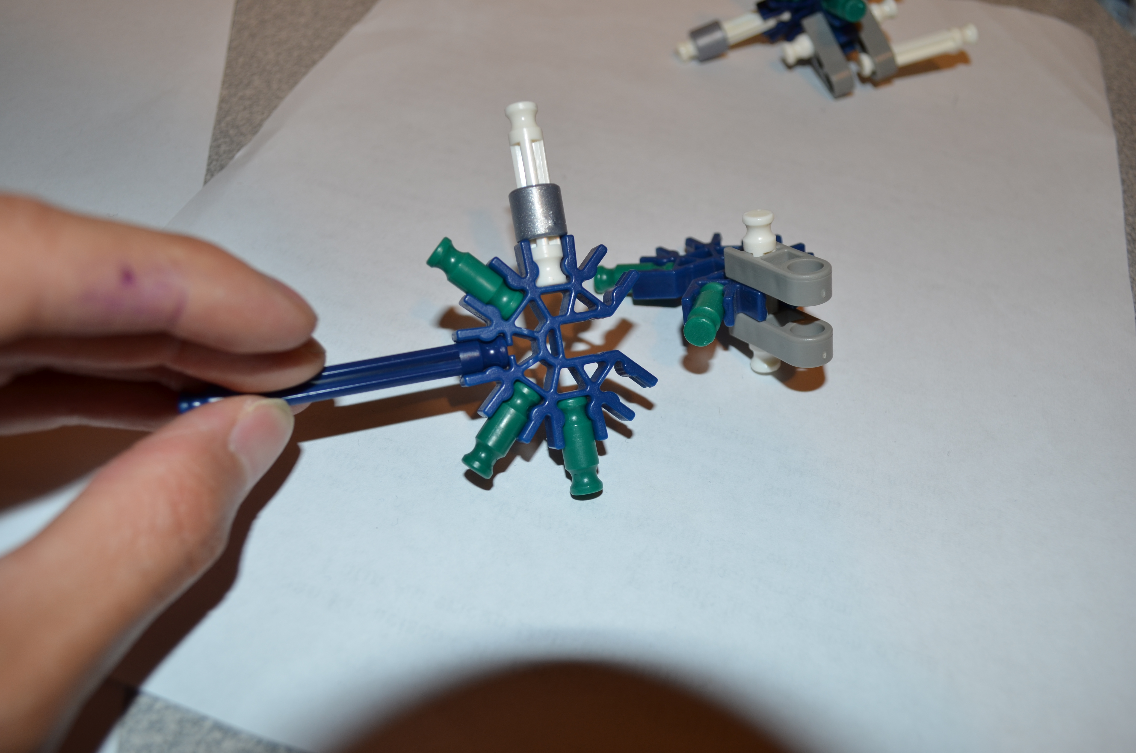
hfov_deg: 62.0
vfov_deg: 43.4
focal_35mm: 30
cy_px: 376
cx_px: 568
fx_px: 945
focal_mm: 20
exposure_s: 1/30
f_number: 5.6
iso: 200
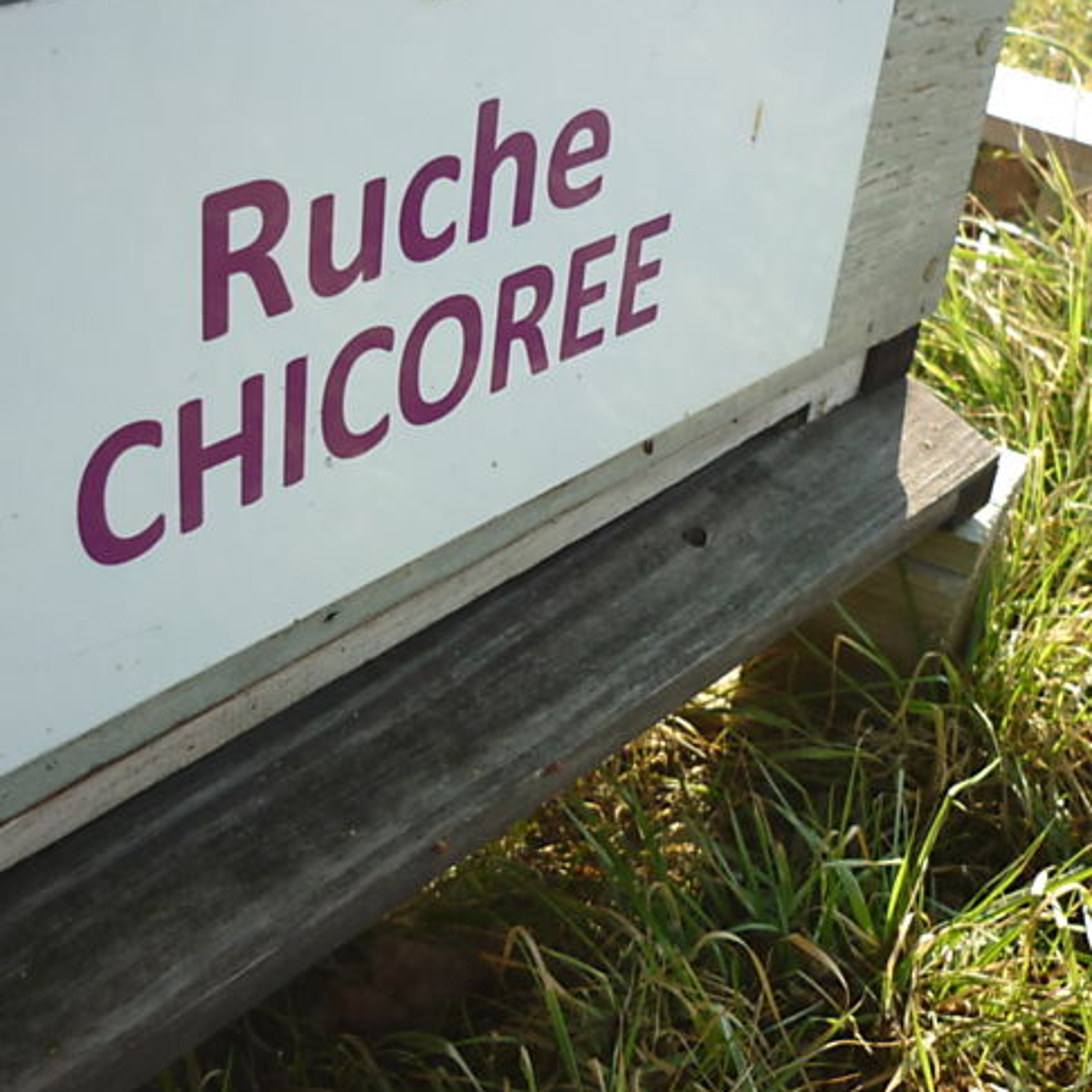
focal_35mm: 48
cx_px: 575
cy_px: 521
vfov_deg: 35.3
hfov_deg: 35.3
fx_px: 1713
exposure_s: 1/400
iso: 80
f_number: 2.8
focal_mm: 5.5
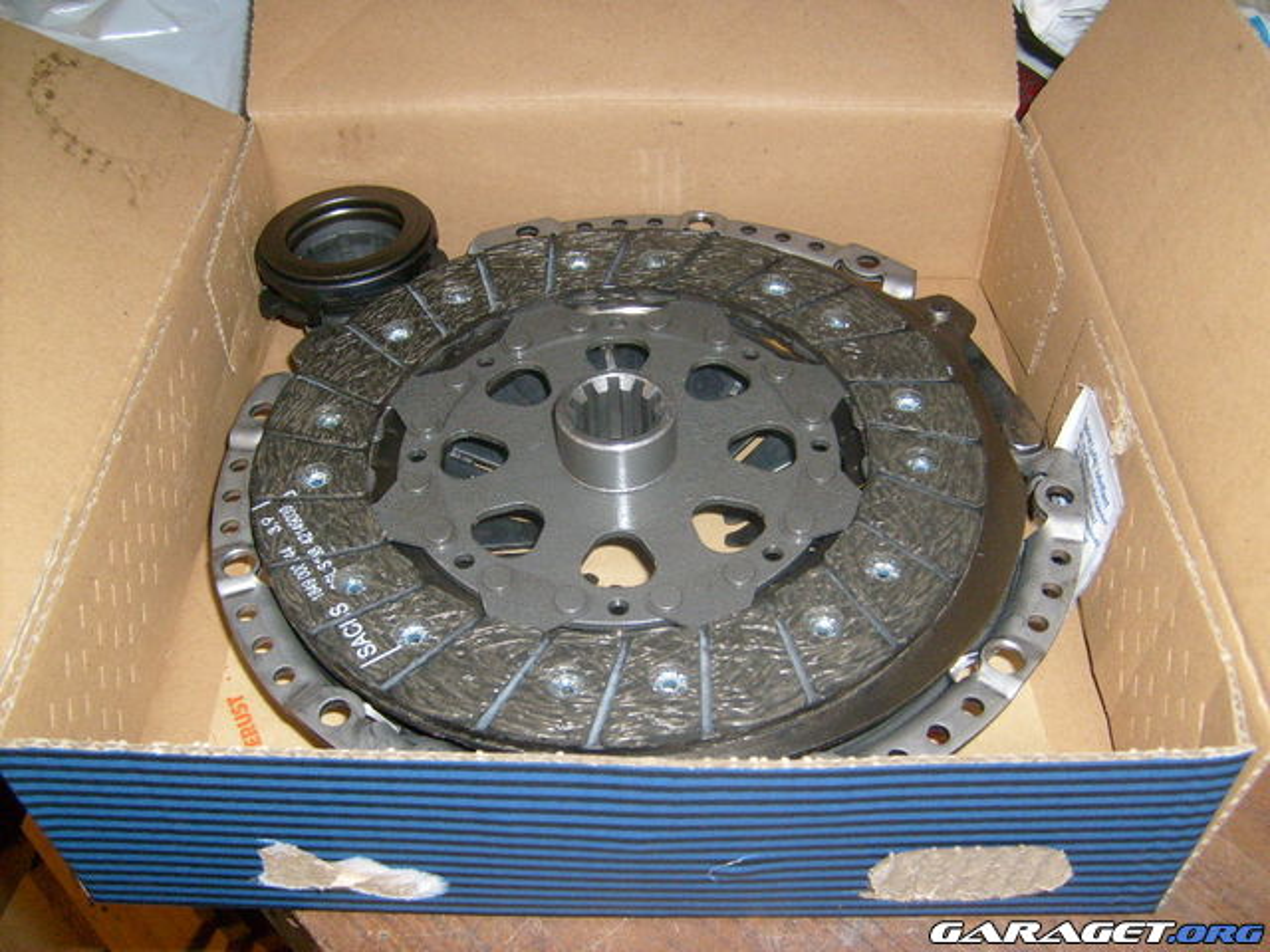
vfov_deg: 40.7
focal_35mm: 35
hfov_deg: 52.6
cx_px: 635
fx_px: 1284
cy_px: 476
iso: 100
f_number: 2.8
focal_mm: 5.8
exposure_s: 1/45
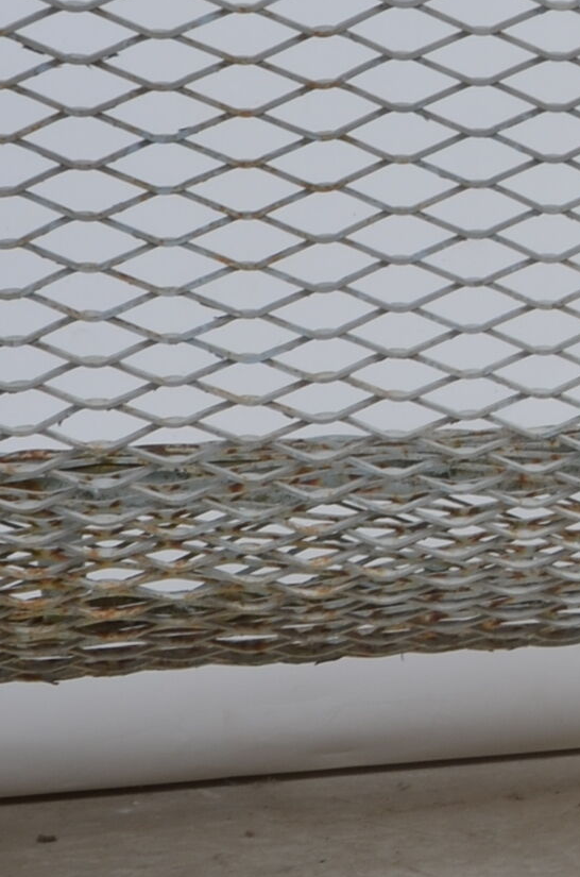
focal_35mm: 121
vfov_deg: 17.0
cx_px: 1198
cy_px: 505
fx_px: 2939
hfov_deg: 10.3
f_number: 14
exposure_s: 1/125
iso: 100
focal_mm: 18
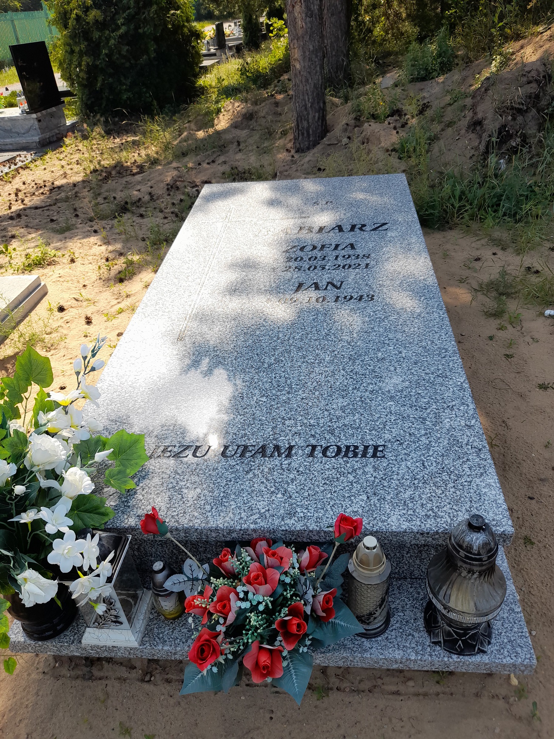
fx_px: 533
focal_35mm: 25
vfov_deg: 69.4
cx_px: 277
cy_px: 370
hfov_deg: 54.9
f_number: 2
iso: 20
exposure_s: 1/344
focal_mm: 4.6
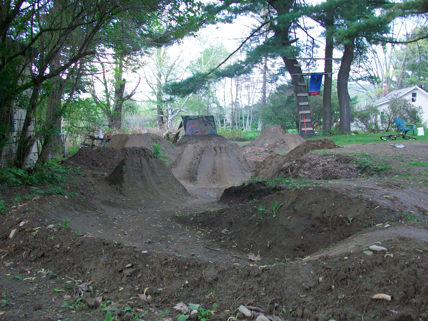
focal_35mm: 32
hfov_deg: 56.8
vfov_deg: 44.2
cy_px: 160
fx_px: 396
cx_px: 214
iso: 90
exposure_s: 1/60
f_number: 2.8
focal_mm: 5.7
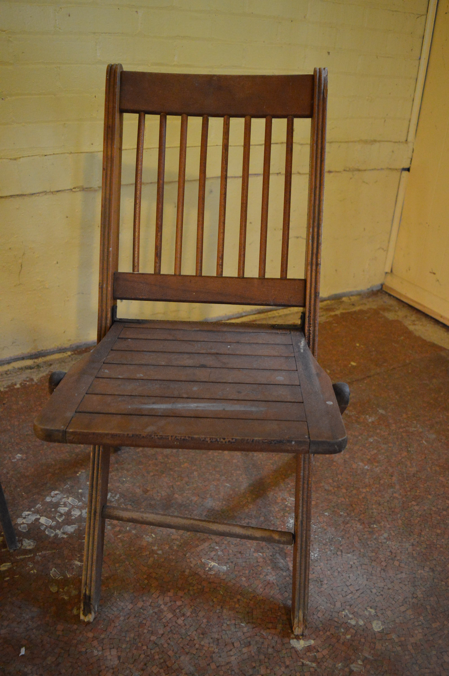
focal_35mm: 27
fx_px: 506
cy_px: 338
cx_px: 224
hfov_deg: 47.8
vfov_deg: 67.4
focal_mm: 18
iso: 3200
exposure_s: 1/30
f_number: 3.5
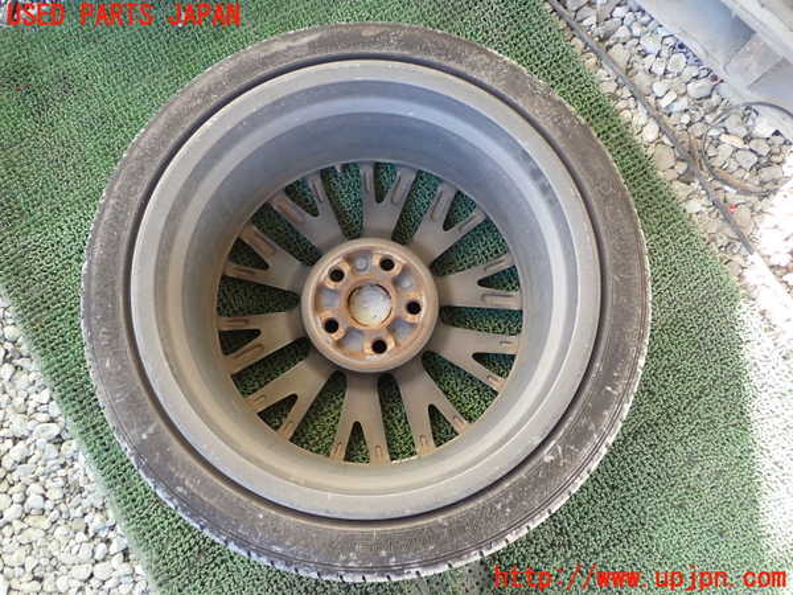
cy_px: 298
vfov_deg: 46.8
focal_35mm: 30
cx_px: 396
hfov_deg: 60.0
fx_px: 687
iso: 200
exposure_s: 1/100
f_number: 2.3
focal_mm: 5.4
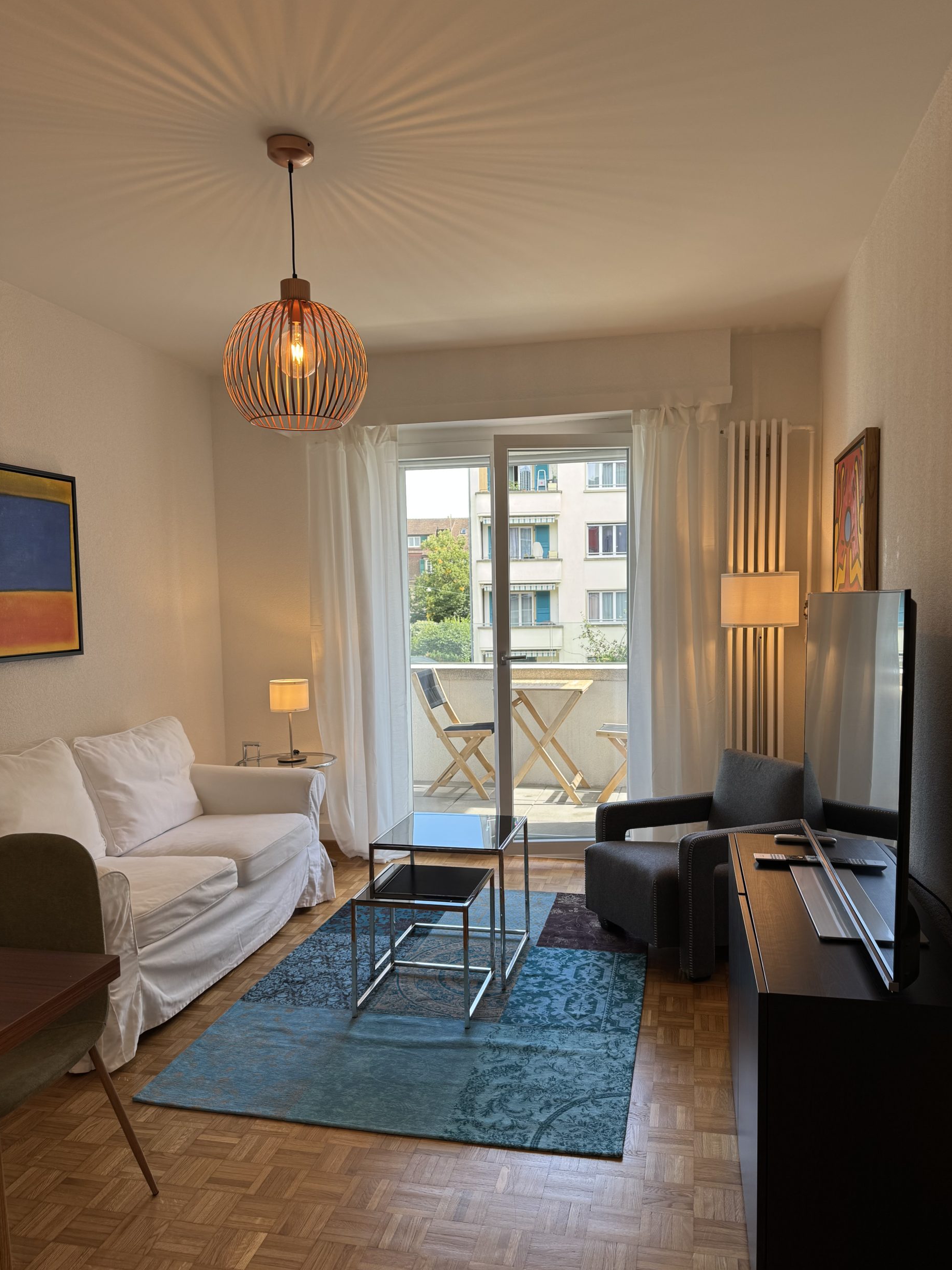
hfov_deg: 54.9
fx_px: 917
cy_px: 658
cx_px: 493
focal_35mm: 25
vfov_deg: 69.4
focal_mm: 6.76
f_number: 1.78
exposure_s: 1/121
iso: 64
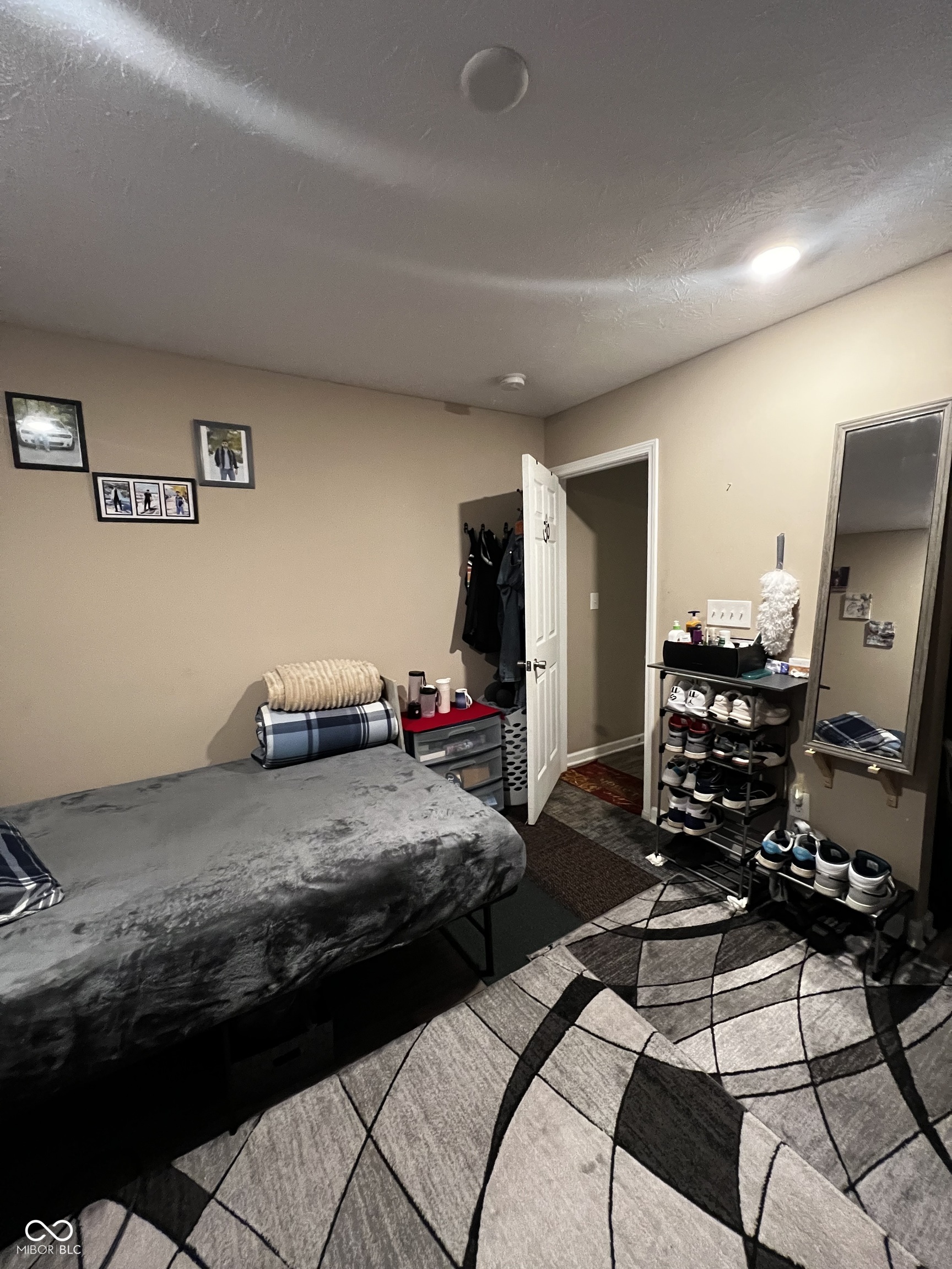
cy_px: 634
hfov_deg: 89.9
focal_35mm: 13
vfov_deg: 106.2
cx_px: 476
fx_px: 477
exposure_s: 1/60
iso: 800
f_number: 1.8
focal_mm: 1.57
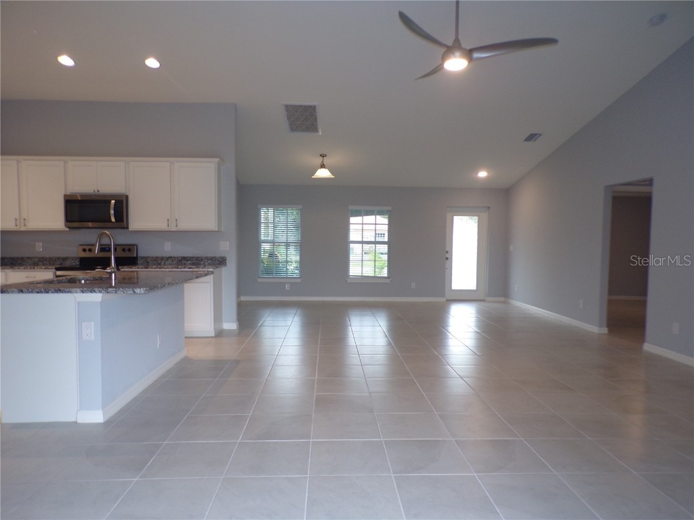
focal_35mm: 24
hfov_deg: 71.6
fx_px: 481
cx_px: 347
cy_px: 260
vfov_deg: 56.8
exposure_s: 1/34
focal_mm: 4.3
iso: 105
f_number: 3
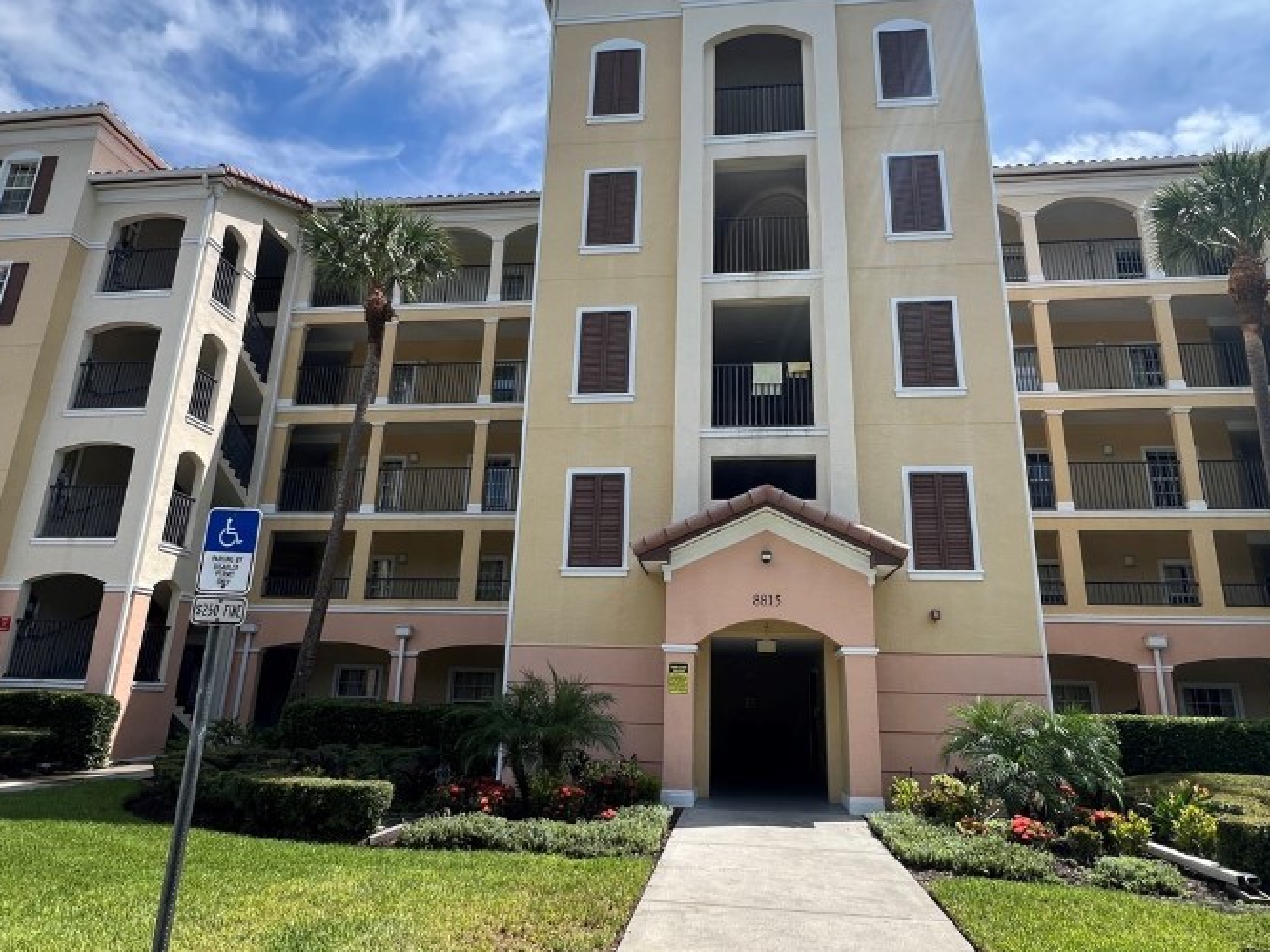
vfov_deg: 65.9
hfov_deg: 81.7
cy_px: 481
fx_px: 734
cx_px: 652
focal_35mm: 20
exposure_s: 1/803
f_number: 1.8
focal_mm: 1.57
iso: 32
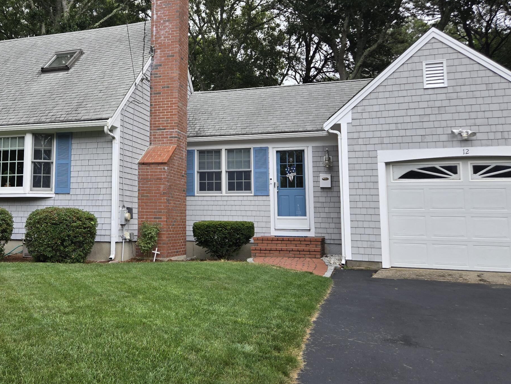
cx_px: 141
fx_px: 561
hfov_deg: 47.5
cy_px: 157
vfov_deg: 37.6
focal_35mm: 38
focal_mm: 5.4
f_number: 1.8
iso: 80
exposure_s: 1/1000
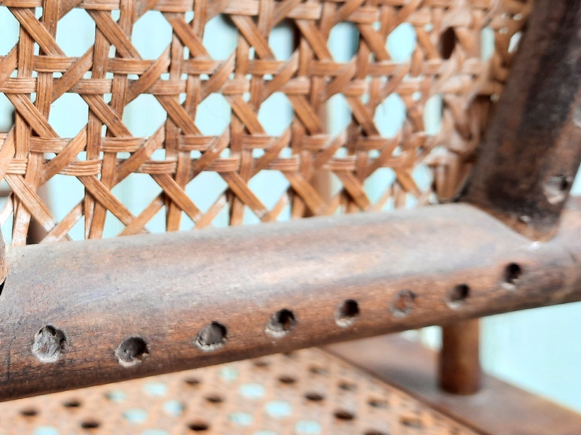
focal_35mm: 50
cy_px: 122
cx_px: 100
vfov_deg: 28.8
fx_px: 839
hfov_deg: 36.6
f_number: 2
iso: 40
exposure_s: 1/100
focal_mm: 4.6
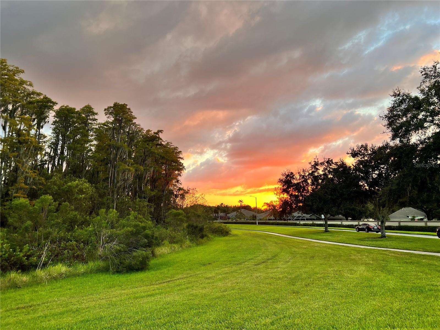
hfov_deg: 67.3
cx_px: 220
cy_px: 165
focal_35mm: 26
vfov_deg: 53.1
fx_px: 330
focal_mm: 5.7
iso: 40
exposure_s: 1/164
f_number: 1.5
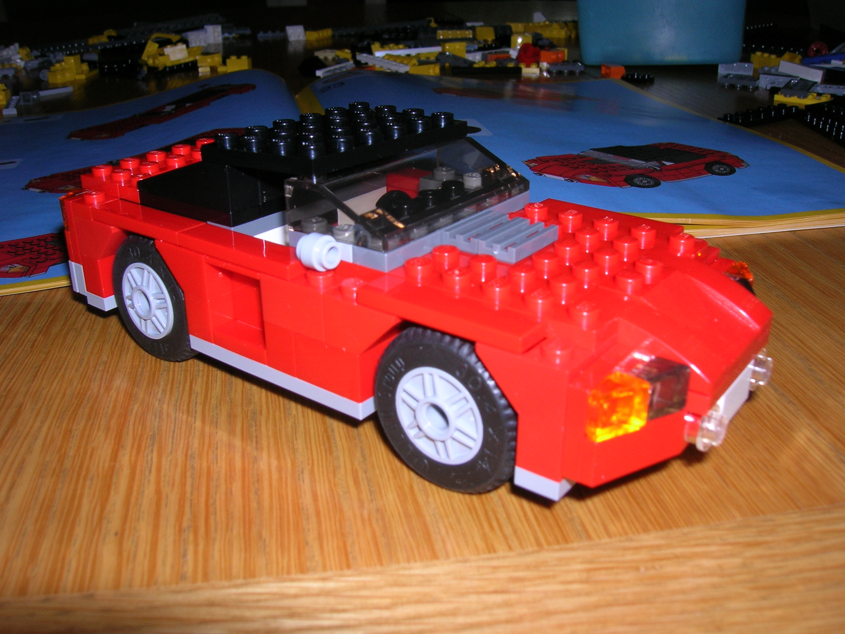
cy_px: 317
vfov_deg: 41.8
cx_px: 422
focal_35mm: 34
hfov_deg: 54.0
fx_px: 830
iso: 50
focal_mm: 5.7
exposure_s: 1/60.1
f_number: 4.9
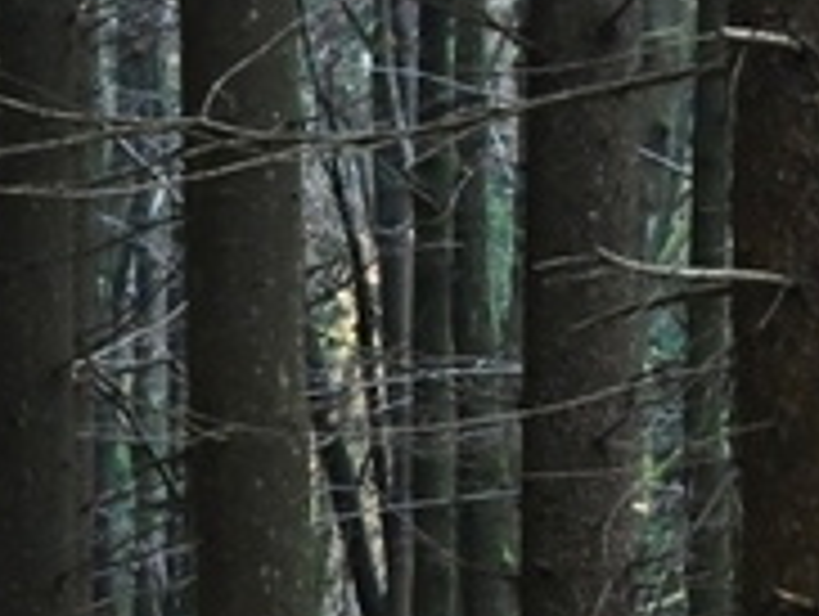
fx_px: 7936
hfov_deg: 5.8
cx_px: -896
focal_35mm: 335
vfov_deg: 4.4
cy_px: 1221
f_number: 8
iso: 3200
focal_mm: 42
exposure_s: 1/160
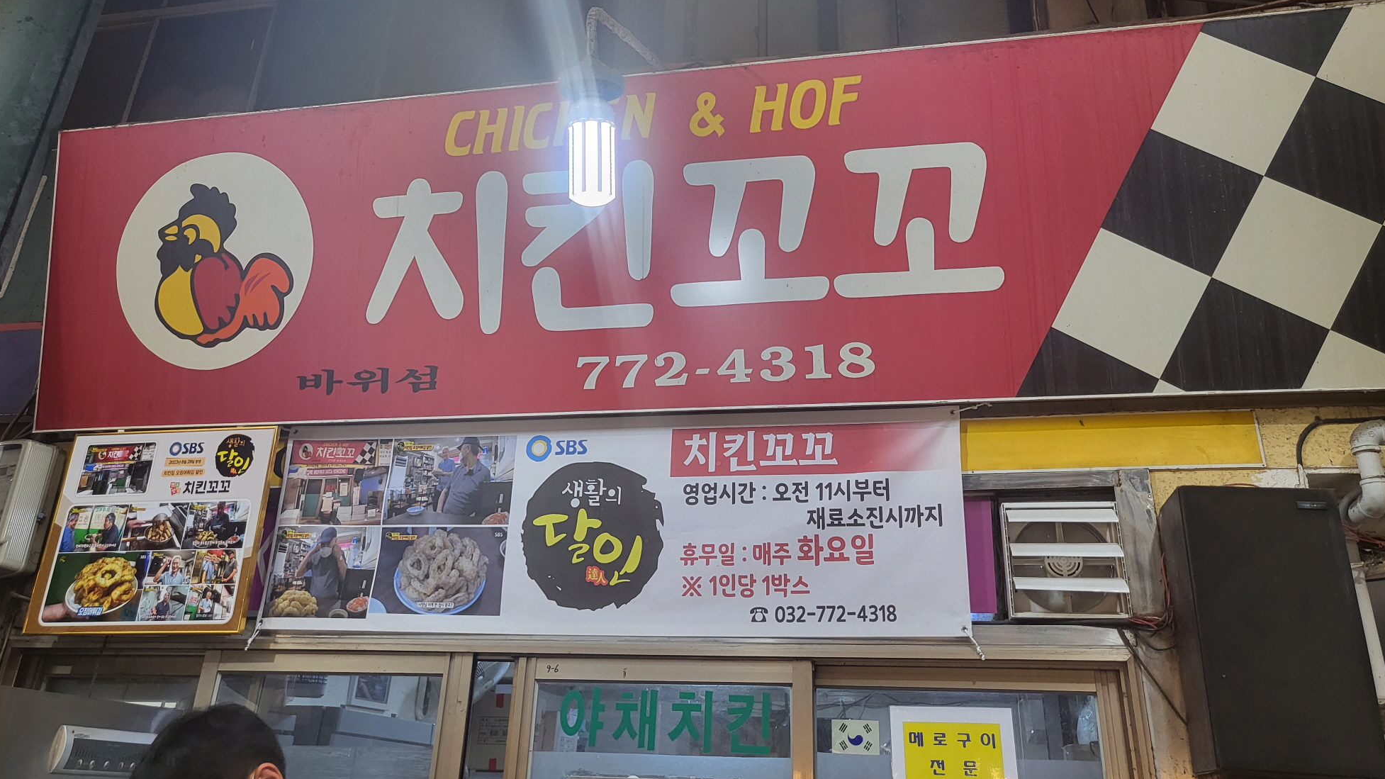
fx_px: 1065
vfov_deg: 39.7
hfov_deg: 66.1
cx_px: 692
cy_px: 257
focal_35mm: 29
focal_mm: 4.25
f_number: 1.8
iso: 80
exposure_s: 1/120
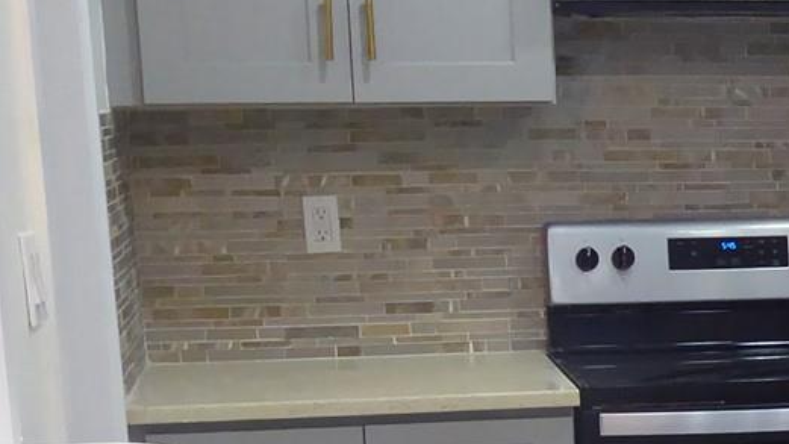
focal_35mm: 107
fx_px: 2238
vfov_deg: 11.0
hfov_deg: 19.1
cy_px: 617
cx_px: 895
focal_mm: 4.3
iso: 400
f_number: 3.3
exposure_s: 1/60
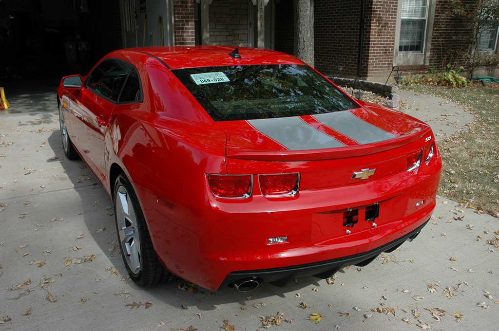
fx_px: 457
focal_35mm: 33
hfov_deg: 57.3
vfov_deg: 39.9
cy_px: 166
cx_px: 250
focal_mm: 22
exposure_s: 1/320
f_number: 9
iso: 200
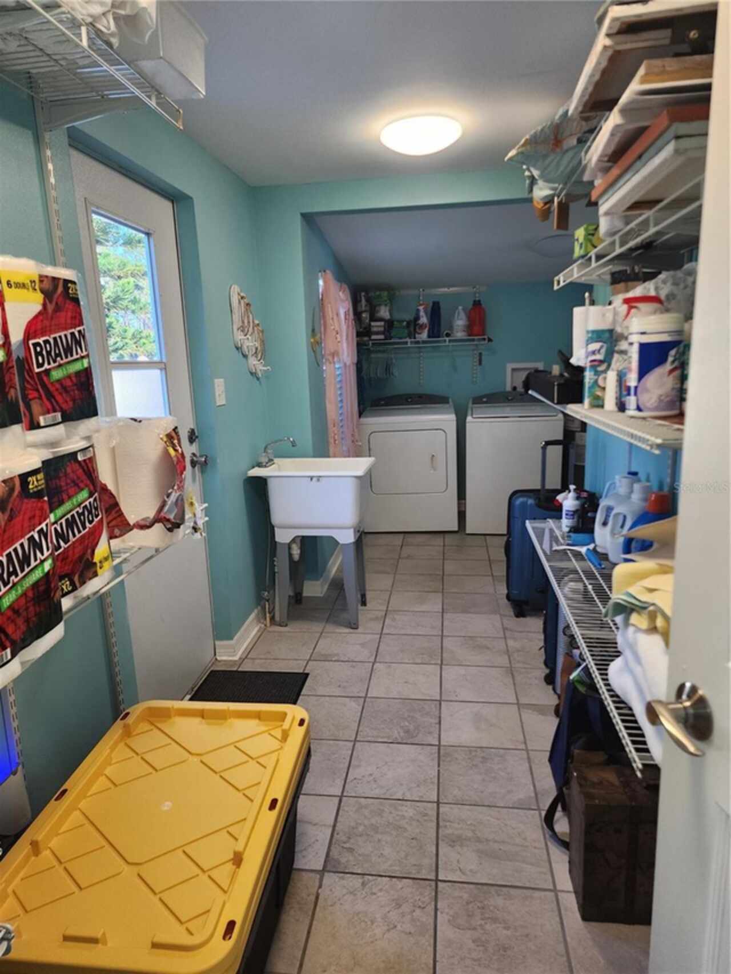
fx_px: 647
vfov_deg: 73.9
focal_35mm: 23
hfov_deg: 58.9
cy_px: 487
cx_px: 366
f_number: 1.8
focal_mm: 6.4
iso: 200
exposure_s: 1/120
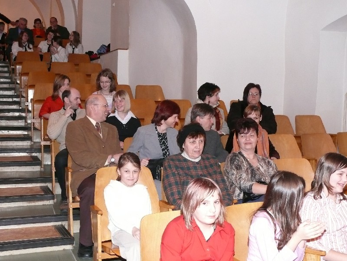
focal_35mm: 46
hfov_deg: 41.2
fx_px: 461
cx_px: 174
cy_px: 130
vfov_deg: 31.5
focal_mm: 8.7
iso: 400
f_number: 2.8
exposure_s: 1/30
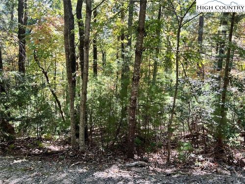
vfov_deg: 53.1
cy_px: 92
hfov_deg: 67.3
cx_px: 122
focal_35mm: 26
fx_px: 184
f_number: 1.5
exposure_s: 1/121
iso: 50
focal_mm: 5.7
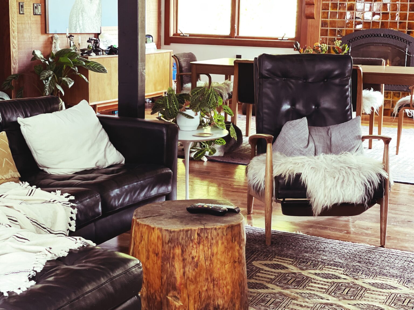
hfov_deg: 30.3
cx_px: 207
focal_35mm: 64
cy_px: 155
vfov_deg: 22.9
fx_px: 765
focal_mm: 7.5
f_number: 2.2
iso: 400
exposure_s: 1/16
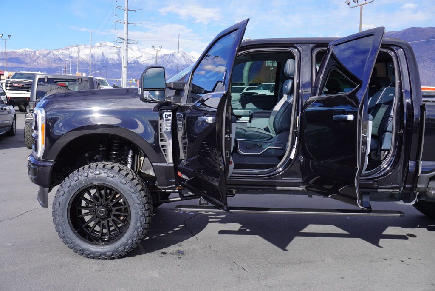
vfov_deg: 34.3
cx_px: 218
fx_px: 471
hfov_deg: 49.5
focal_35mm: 39
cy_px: 146
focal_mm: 26
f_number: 8
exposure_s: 1/200
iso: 100
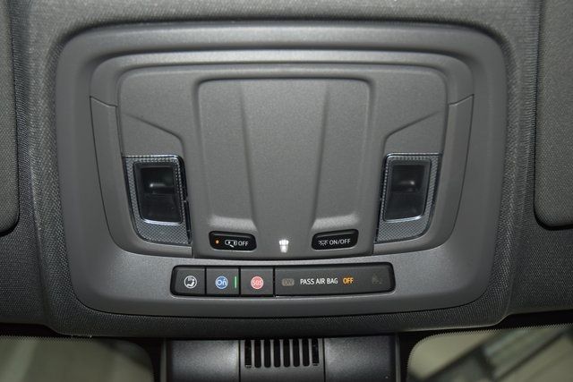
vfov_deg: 33.0
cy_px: 191
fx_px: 645
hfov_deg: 47.9
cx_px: 286
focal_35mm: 40
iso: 560
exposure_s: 1/50
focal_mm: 27
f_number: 3.8
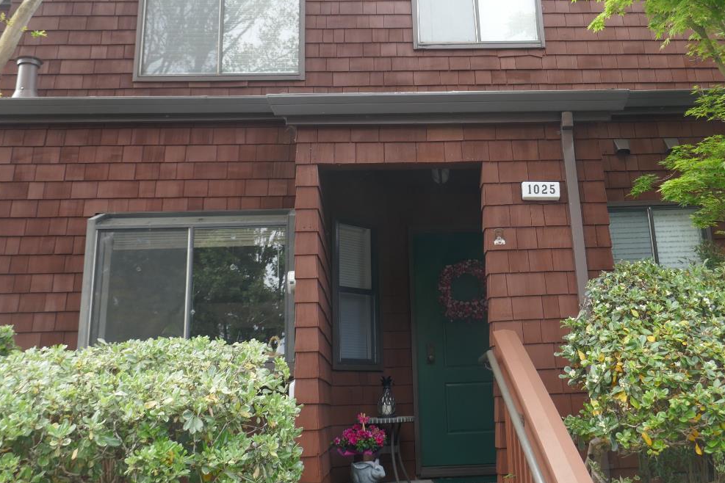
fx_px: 765
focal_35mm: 38
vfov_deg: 34.8
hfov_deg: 50.4
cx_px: 429
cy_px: 173
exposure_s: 1/200
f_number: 2.8
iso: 125
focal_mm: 9.1
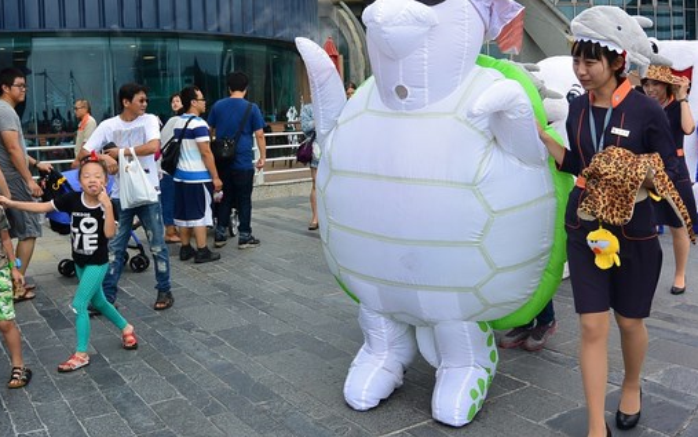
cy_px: 164
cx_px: 335
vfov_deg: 36.1
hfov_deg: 55.3
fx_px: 666
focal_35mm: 35
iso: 160
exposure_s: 1/640
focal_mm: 11
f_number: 4.5
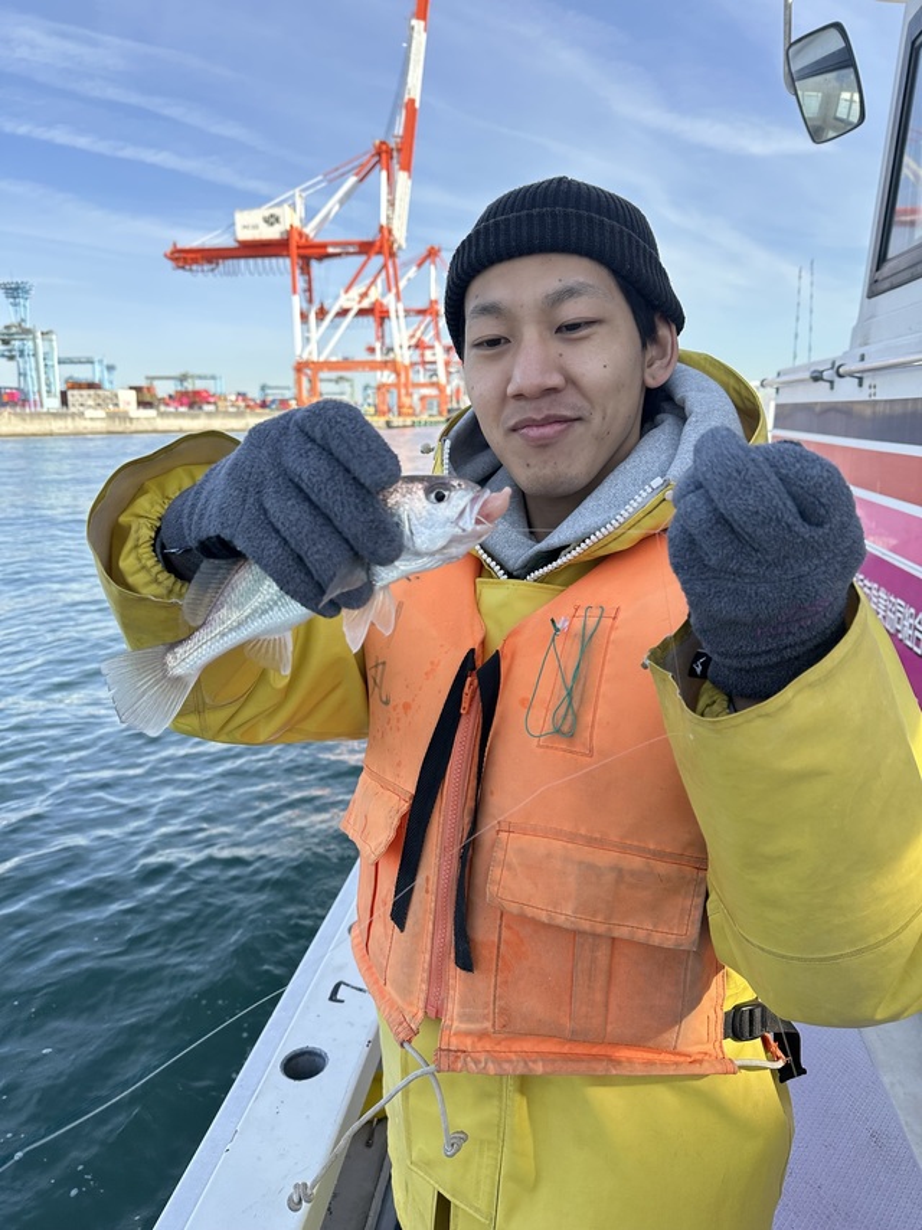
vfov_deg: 71.6
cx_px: 461
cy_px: 615
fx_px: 853
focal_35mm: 24
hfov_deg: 56.8
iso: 80
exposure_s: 1/1587
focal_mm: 6.86
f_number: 1.78
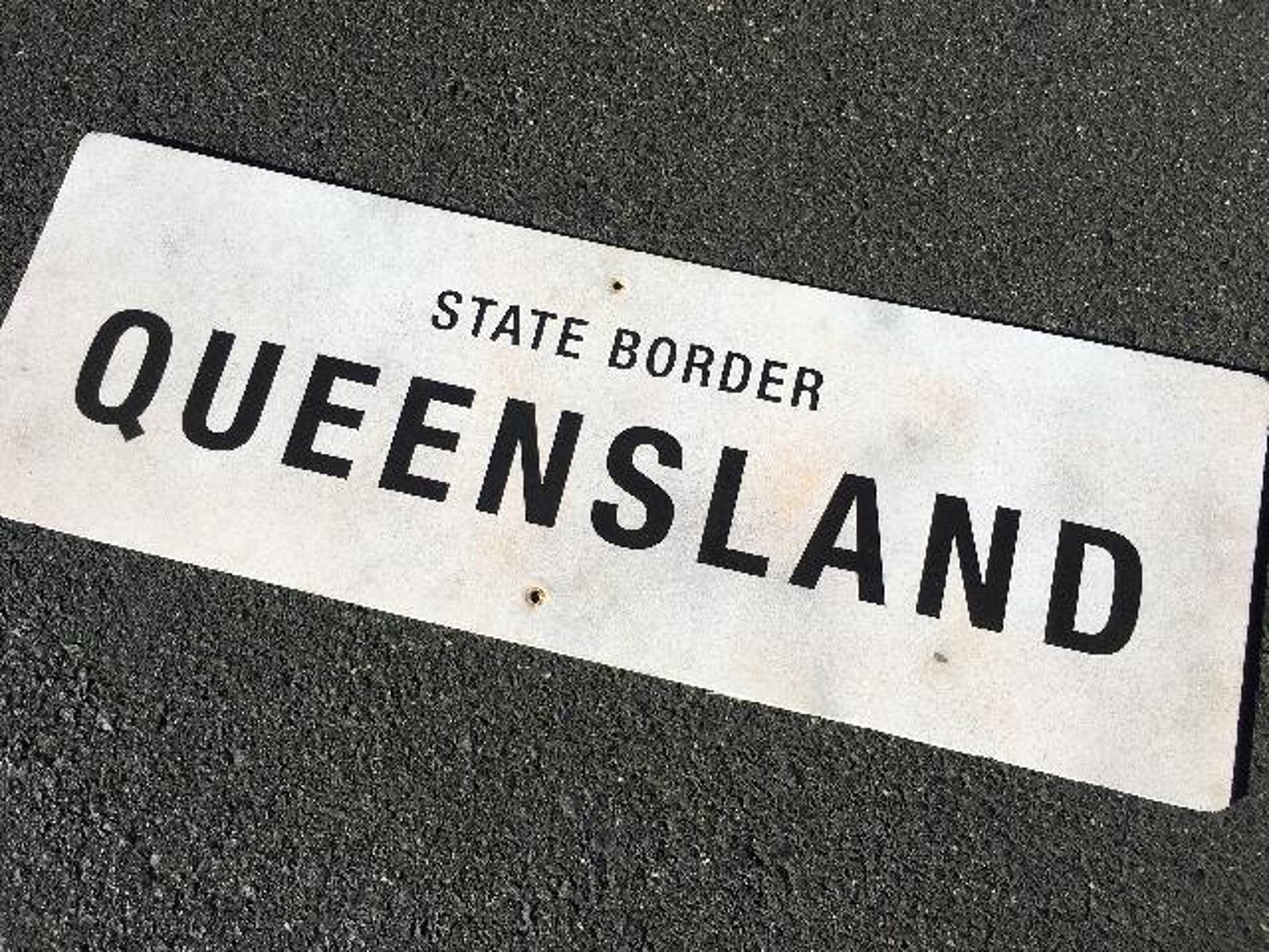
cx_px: 634
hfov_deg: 61.7
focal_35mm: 29
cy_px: 476
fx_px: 1063
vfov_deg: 48.2
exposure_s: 1/2262
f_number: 2.2
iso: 25
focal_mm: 4.15
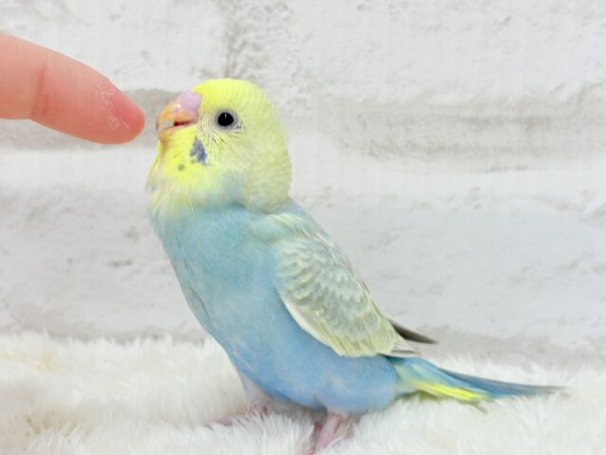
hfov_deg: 36.8
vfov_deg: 28.0
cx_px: 303
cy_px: 228
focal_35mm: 52
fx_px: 910
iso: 50
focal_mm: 5.96
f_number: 1.6
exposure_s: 1/50
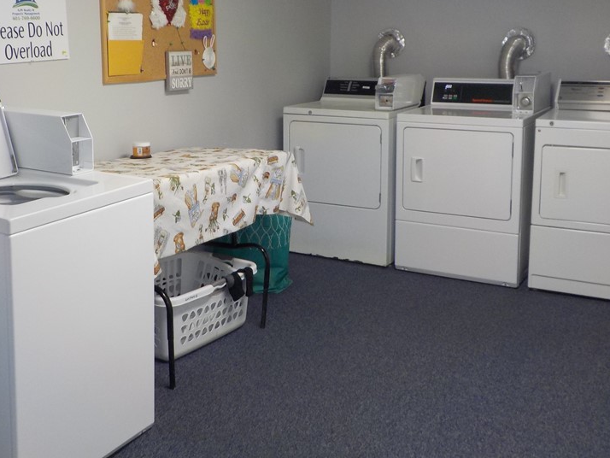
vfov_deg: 33.2
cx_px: 228
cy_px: 144
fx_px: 758
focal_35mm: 43
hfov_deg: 43.5
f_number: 3.3
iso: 140
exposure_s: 1/30
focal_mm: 4.1
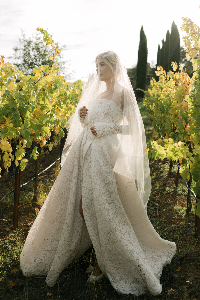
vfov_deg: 54.4
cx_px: 100
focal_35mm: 35
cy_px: 150
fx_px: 292
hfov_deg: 37.9
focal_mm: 35
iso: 250
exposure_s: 1/1600
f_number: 4
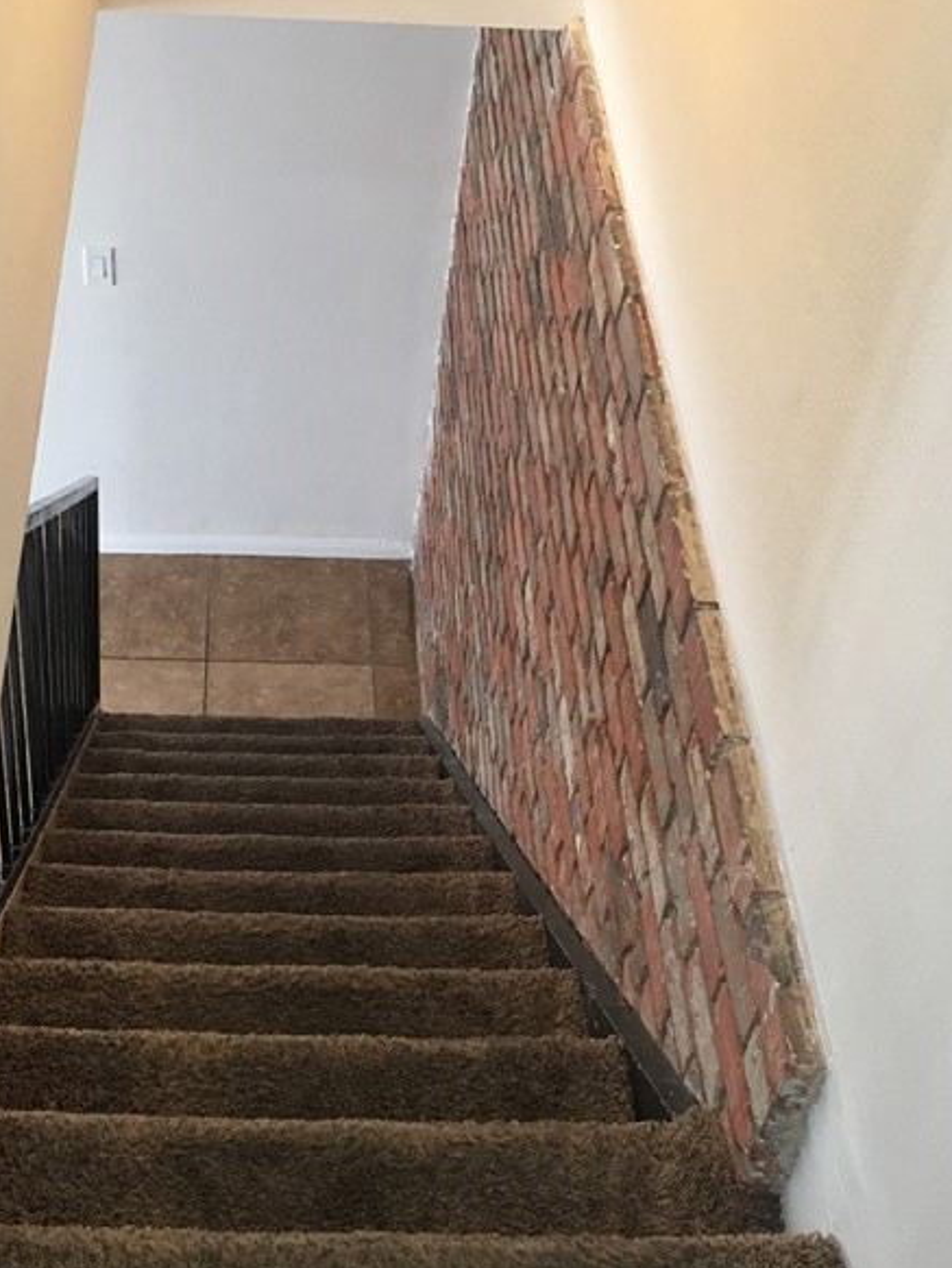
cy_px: 686
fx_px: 1869
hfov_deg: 28.4
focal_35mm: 51
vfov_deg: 37.5
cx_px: 327
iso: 64
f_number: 2.2
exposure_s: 1/15
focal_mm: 4.15
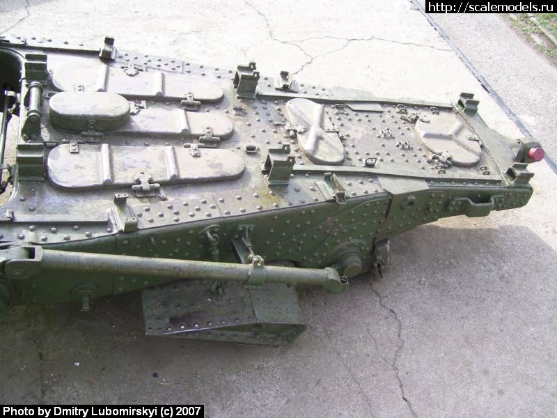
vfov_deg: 38.7
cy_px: 209
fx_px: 595
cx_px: 278
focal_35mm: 37
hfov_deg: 50.1
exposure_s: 1/180
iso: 80
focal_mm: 6
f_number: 2.7
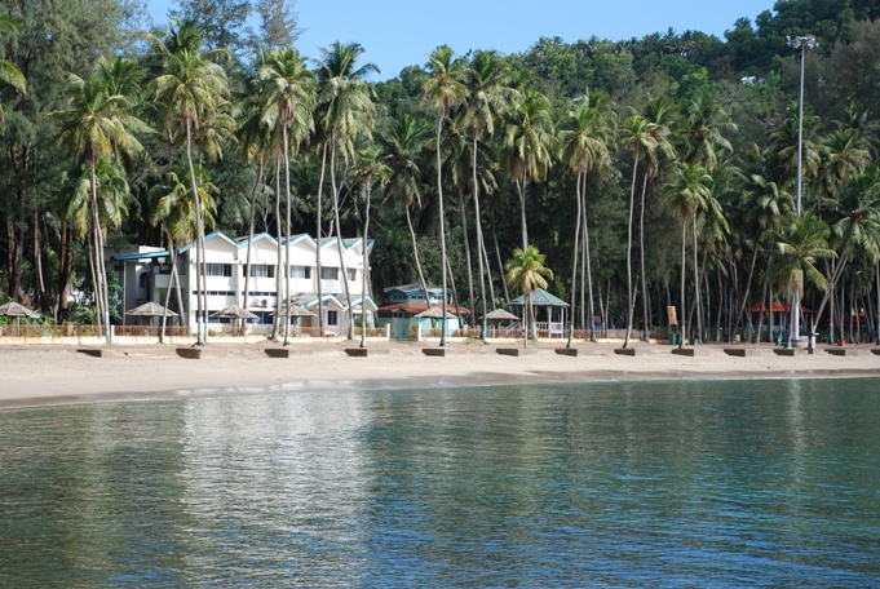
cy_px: 294
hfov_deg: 21.9
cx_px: 440
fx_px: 2276
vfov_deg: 14.8
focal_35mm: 93
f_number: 6.7
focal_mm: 62
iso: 400
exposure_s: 1/750
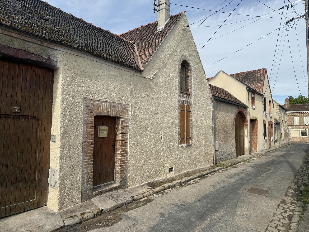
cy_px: 116
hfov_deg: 71.6
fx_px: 214
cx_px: 154
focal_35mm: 24
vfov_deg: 56.8
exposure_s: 1/4975
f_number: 1.78
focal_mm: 6.76
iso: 80
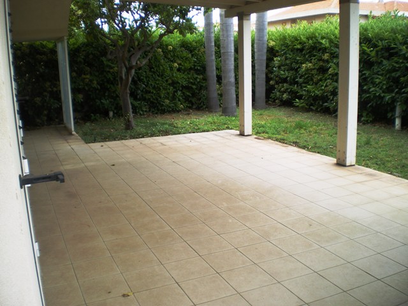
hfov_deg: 51.4
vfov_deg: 39.7
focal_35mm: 36
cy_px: 153
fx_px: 424
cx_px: 204
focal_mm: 6.3
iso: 50
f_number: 3.1
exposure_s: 1/160
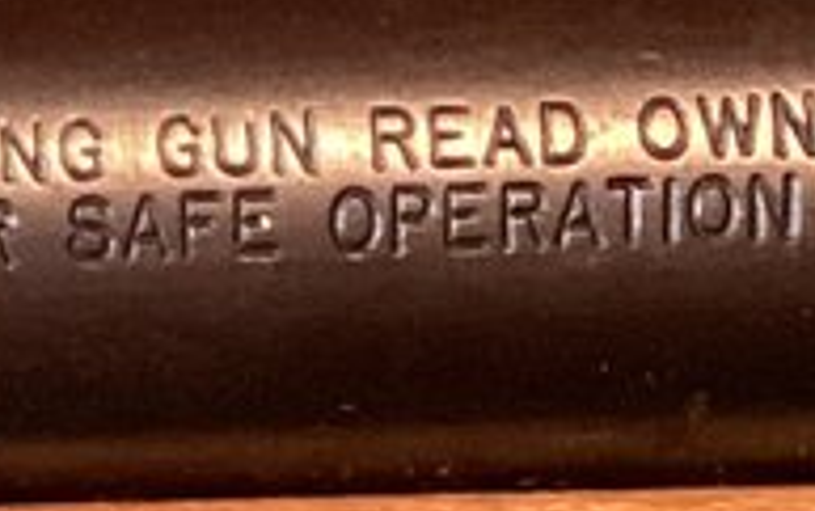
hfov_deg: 7.8
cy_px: -272
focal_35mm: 257
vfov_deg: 5.1
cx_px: -851
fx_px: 5713
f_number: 2.4
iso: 320
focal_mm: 3.3
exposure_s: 1/40
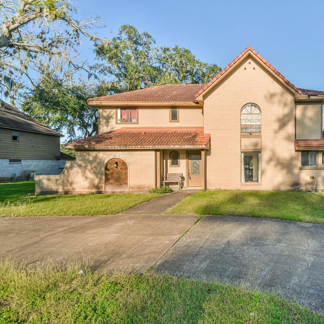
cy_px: 166
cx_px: 251
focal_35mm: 20
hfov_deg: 68.8
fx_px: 212
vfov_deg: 74.8
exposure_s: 1/1250
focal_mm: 10
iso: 400
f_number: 8
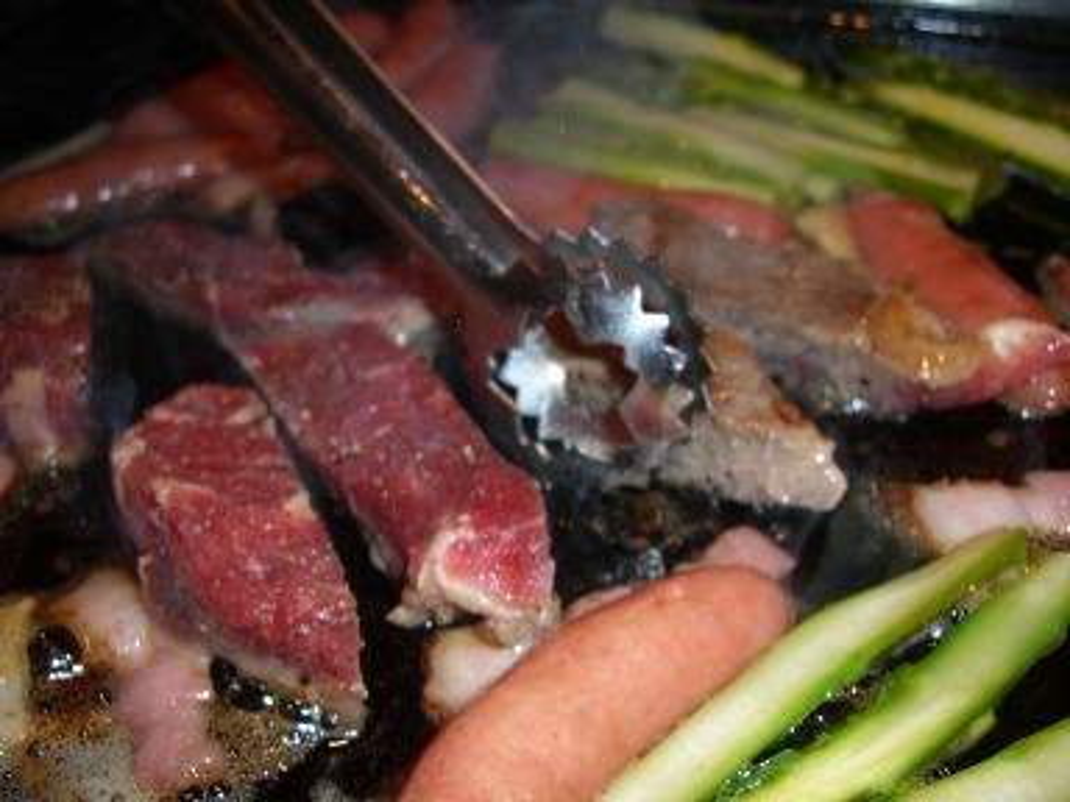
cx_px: 535
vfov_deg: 37.7
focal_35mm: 38
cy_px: 401
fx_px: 1175
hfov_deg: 49.0
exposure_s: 1/60
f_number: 2.7
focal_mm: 6.2
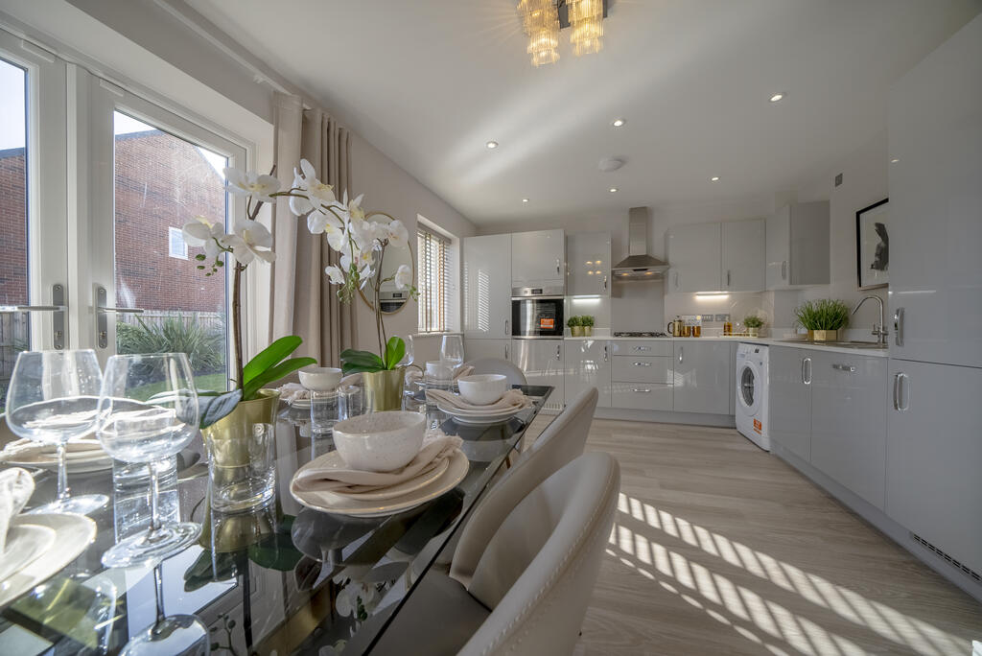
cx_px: 491
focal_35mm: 12
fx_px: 328
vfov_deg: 90.1
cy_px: 328
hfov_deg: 112.6
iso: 320
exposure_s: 1/800
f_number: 7.1
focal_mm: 12
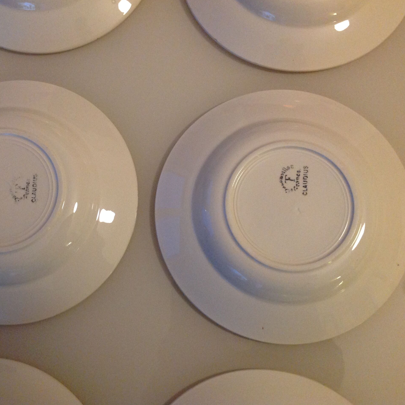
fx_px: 556
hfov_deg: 39.7
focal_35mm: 42
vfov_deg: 40.0
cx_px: 148
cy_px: 201
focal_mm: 4.28
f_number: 2.4
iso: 250
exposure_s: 1/17
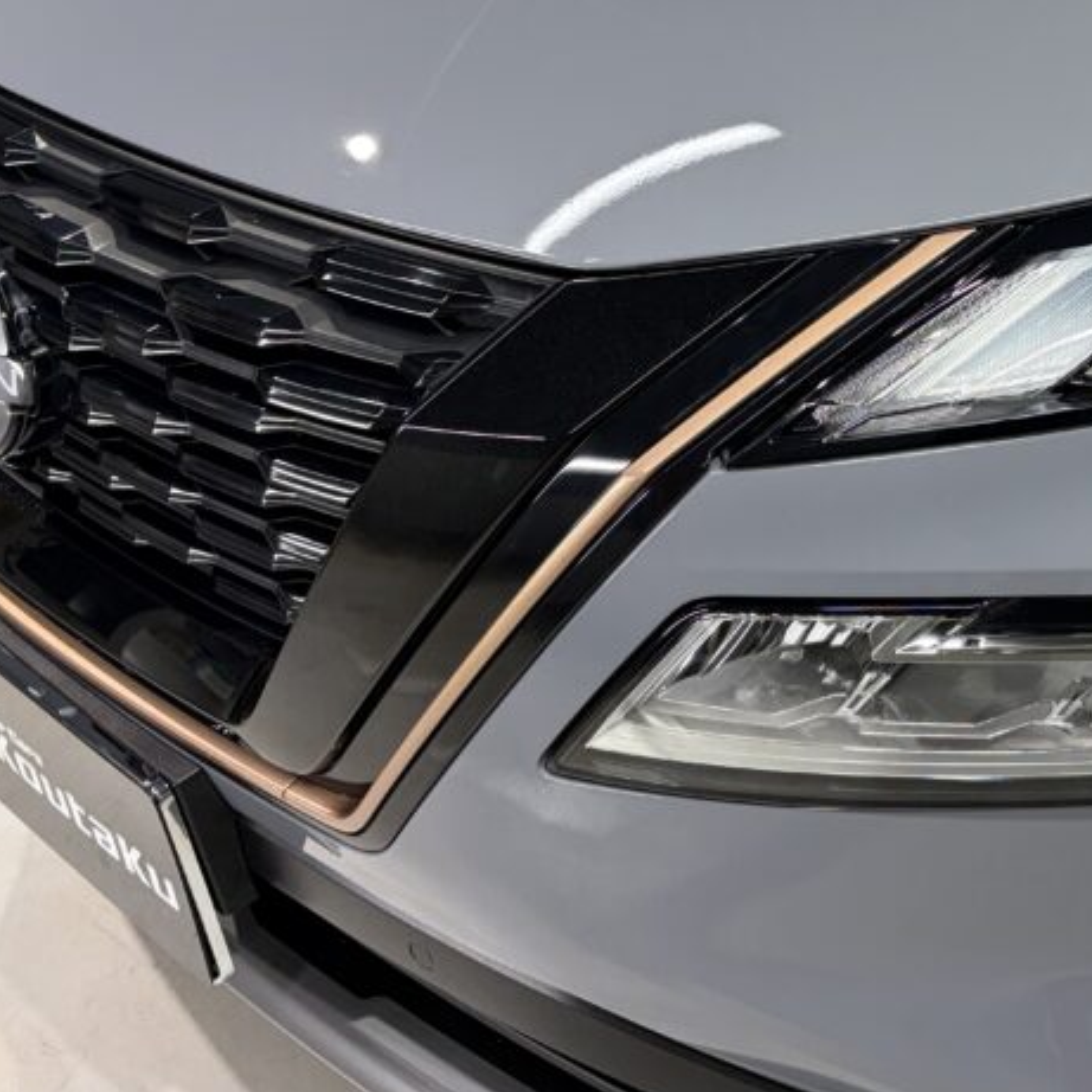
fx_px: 1820
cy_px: 282
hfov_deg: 31.6
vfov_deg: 32.8
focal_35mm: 51
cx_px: 1009
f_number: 1.6
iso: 64
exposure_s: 1/120
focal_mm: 5.96
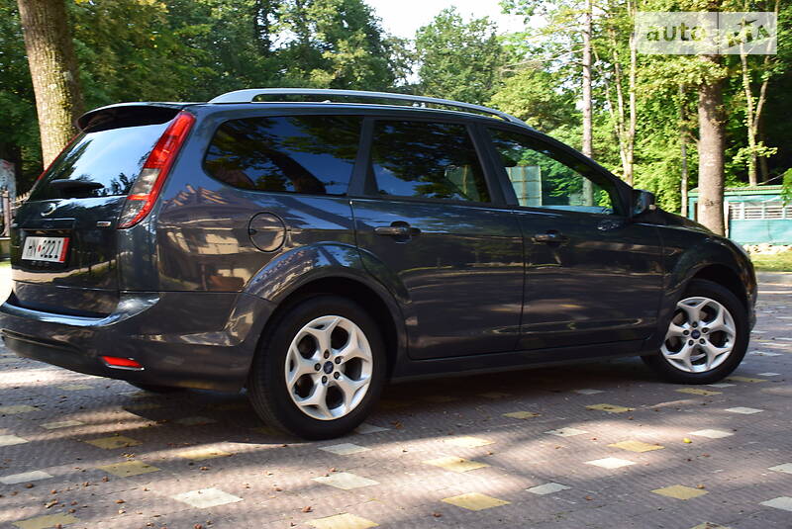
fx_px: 991
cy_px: 264
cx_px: 396
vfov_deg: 29.9
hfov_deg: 43.6
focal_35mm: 45
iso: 400
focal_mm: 30
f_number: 9
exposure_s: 1/100
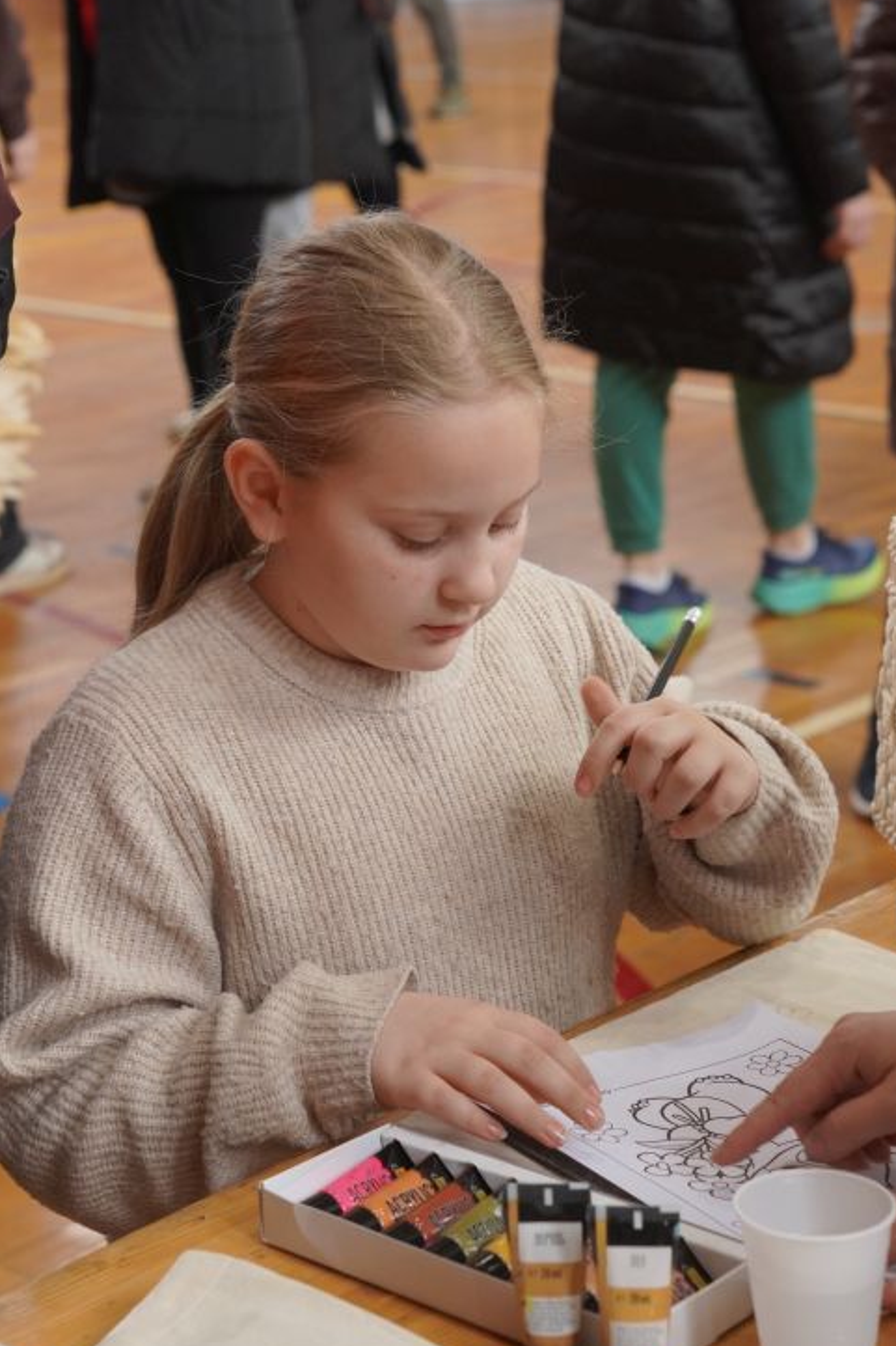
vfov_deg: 23.9
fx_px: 3180
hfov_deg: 16.0
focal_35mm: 85
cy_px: 625
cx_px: 492
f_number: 4
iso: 1000
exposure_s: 1/200
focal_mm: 41.4
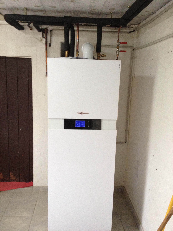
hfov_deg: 40.7
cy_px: 116
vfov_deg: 52.6
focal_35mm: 35
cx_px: 86
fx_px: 233
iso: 250
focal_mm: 4.28
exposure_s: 1/20
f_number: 2.4
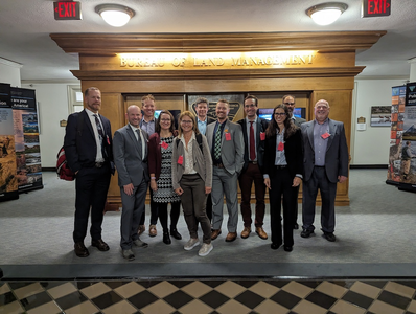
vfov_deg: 57.0
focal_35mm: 24
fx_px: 289
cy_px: 157
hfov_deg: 71.5
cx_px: 208
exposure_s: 1/120
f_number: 1.85
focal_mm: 6.81
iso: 942
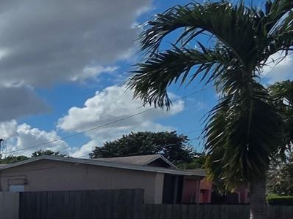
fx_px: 440
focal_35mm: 52
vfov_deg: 25.8
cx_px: -257
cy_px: 246
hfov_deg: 21.0
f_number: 2.2
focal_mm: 2.2
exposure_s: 1/4886
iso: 50
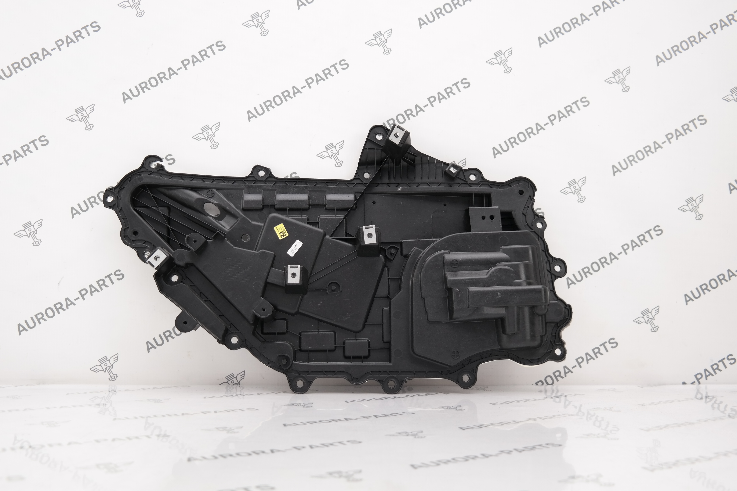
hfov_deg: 50.7
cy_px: 246
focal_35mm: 38
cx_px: 368
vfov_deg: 35.1
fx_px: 778
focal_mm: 25
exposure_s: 1/100
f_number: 4
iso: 200
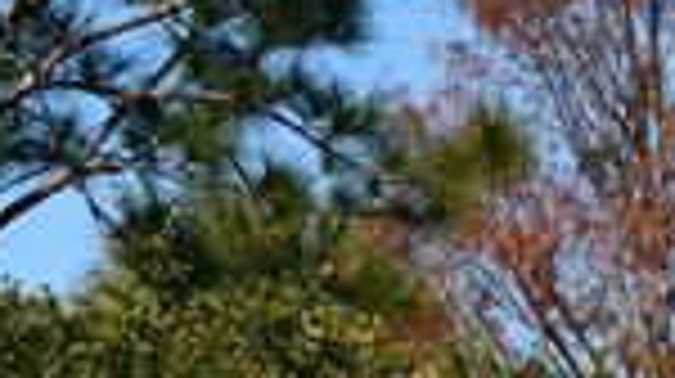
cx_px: 1418
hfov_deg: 6.5
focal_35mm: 323
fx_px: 5775
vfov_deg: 3.7
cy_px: 765
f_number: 9
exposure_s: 1/320
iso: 100
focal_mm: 36
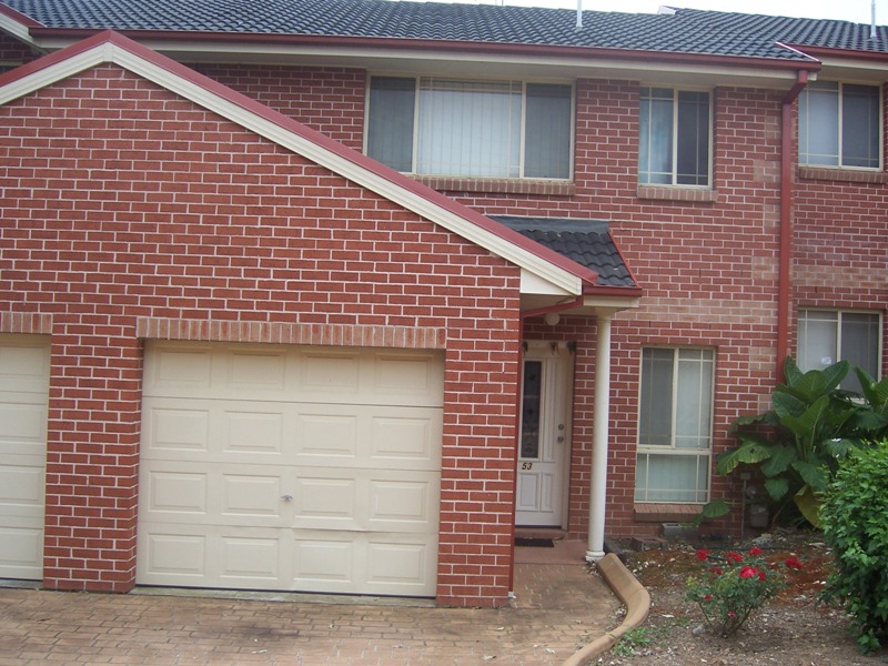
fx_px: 924
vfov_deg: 39.7
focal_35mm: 36
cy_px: 333
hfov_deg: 51.4
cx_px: 444
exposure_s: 1/800
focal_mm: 6.2
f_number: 2.8
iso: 80
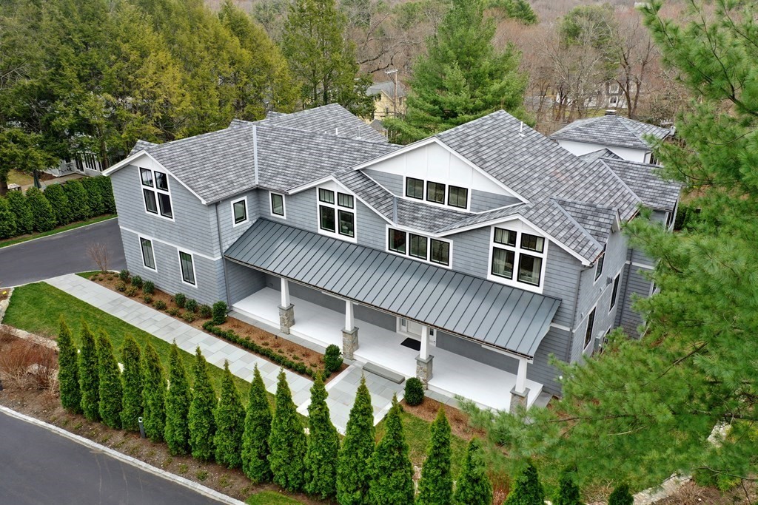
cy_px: 252
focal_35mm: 28
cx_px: 379
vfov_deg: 46.4
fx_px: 590
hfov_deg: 65.5
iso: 100
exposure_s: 1/120
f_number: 4
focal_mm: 10.26
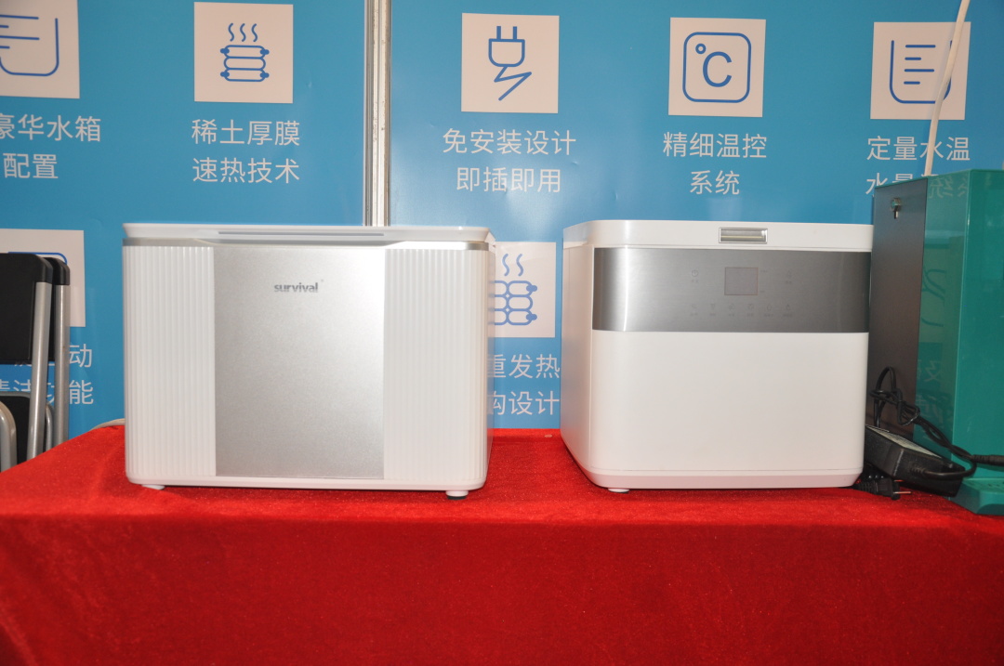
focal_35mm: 36
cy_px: 333
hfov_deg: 53.2
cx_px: 502
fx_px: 1003
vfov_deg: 36.8
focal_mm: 24
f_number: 3.8
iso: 500
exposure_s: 1/60
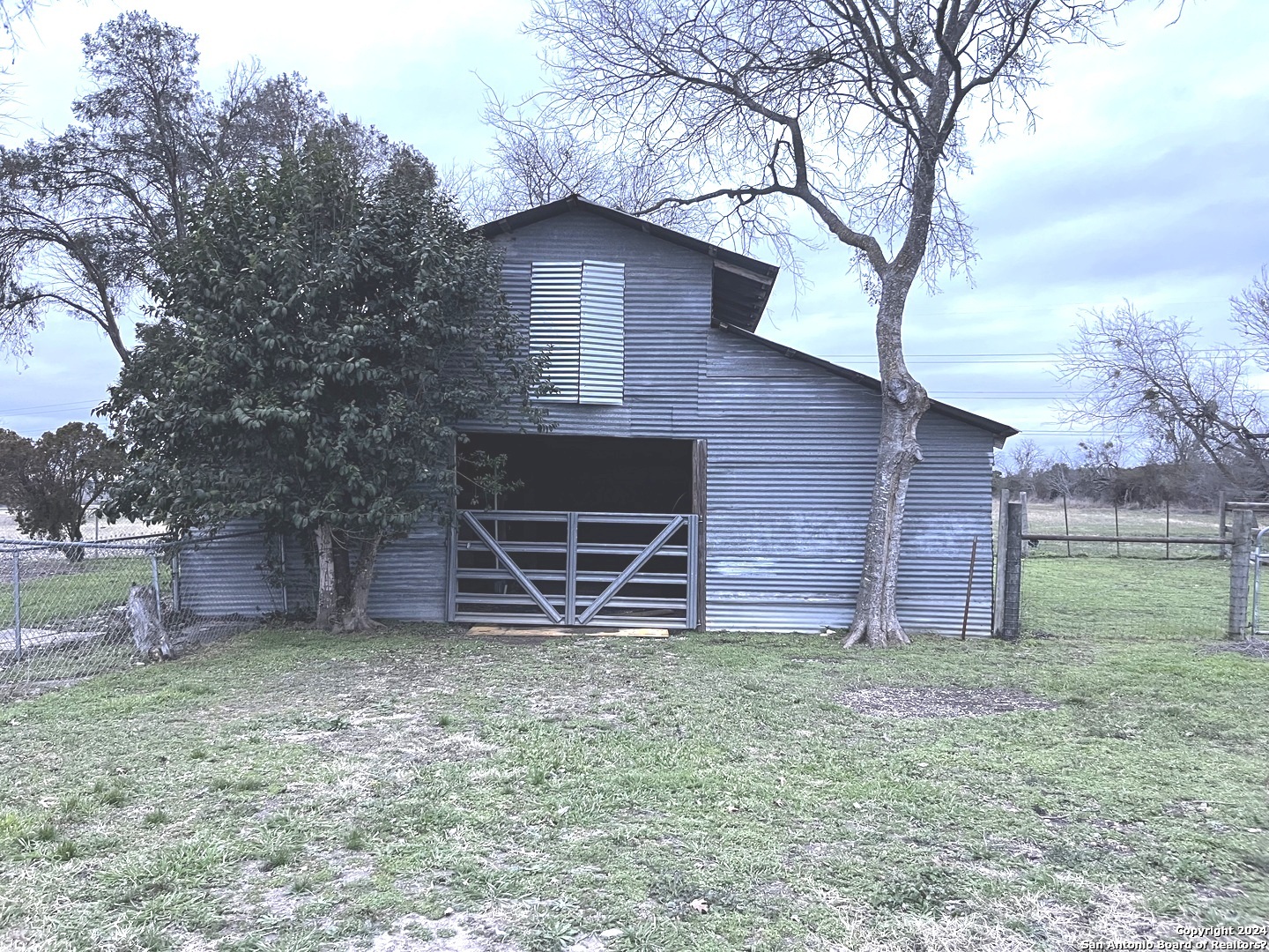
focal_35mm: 26
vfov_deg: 53.1
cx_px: 634
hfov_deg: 67.3
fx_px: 953
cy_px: 476
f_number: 1.6
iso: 200
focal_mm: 5.1
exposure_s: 1/60
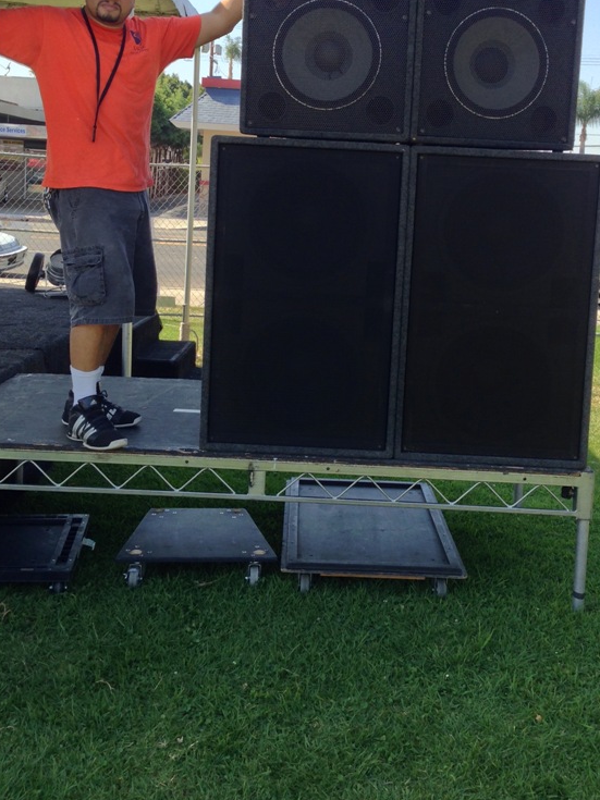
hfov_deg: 31.5
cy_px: 263
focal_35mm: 46
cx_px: 339
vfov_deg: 40.7
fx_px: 1063
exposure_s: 1/303
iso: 50
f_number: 2.4
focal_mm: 4.12
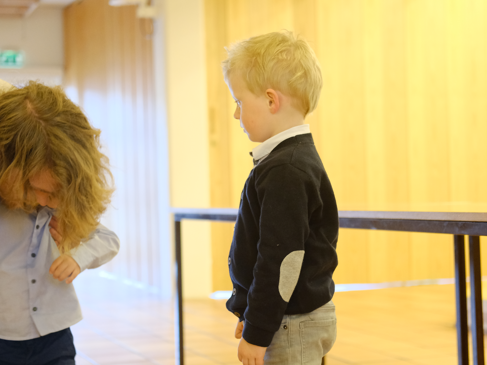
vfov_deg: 20.4
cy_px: 213
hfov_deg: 27.0
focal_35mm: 72
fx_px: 1013
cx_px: 222
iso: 2500
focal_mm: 35
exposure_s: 1/100
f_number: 2
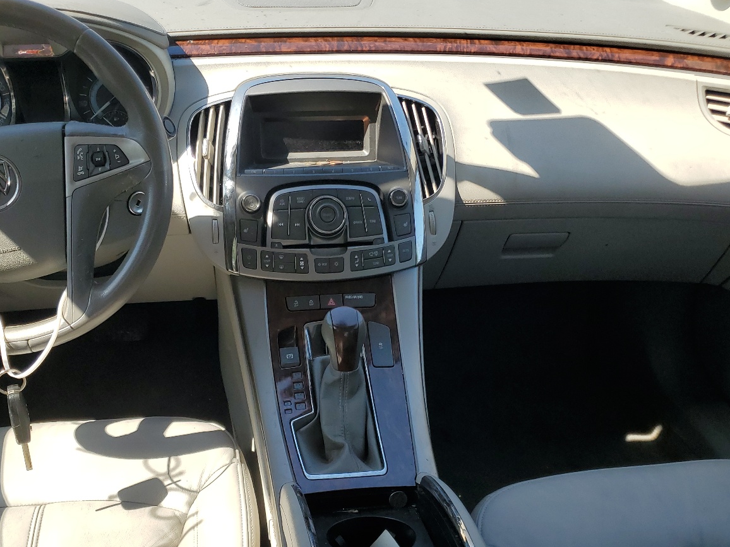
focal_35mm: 36
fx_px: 759
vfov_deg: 39.3
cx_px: 323
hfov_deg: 51.2
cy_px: 350
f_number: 1.5
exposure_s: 1/714
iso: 50
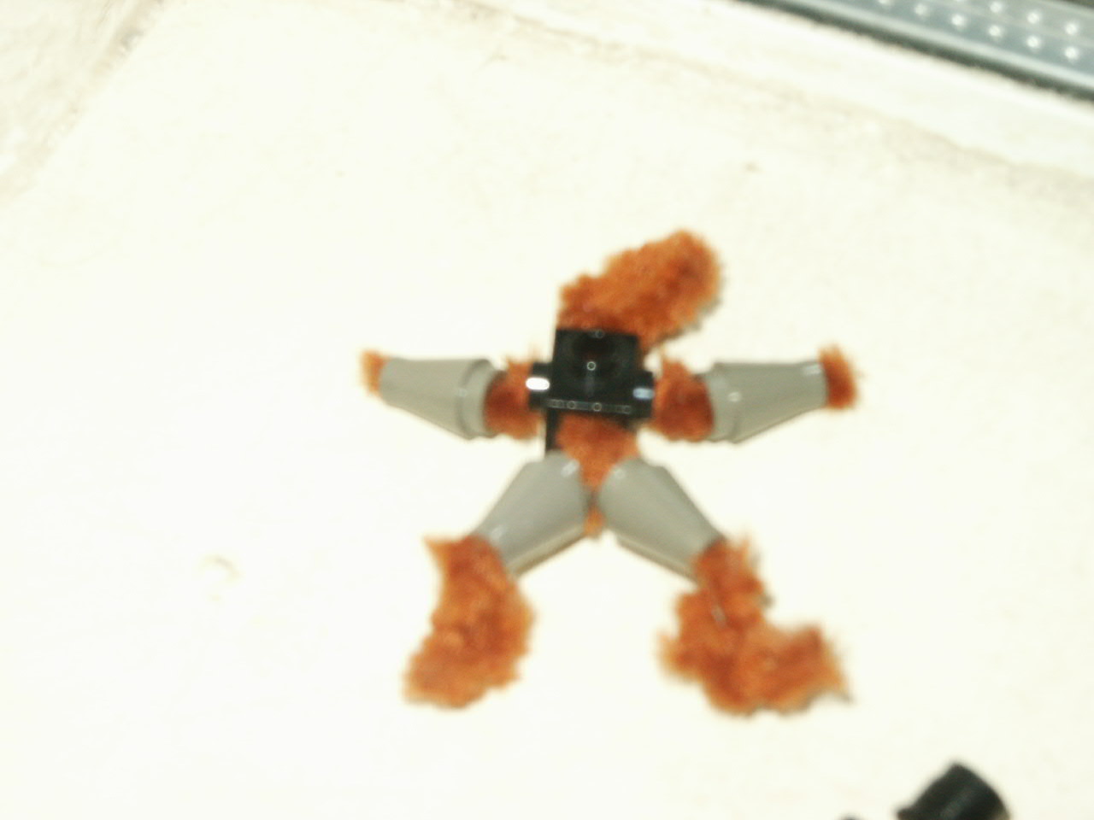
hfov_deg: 18.4
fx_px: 3382
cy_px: 410
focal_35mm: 107
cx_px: 547
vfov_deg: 13.8
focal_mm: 21.87
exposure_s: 1/90
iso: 200
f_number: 8
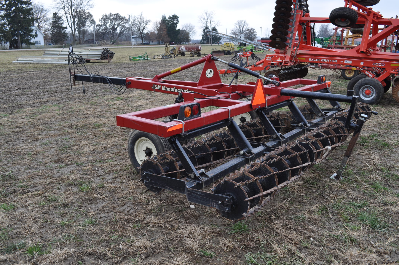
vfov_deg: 43.5
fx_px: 332
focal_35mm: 30
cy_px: 132
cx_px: 200
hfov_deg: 62.0
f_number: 7.1
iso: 200
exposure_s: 1/200
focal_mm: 20
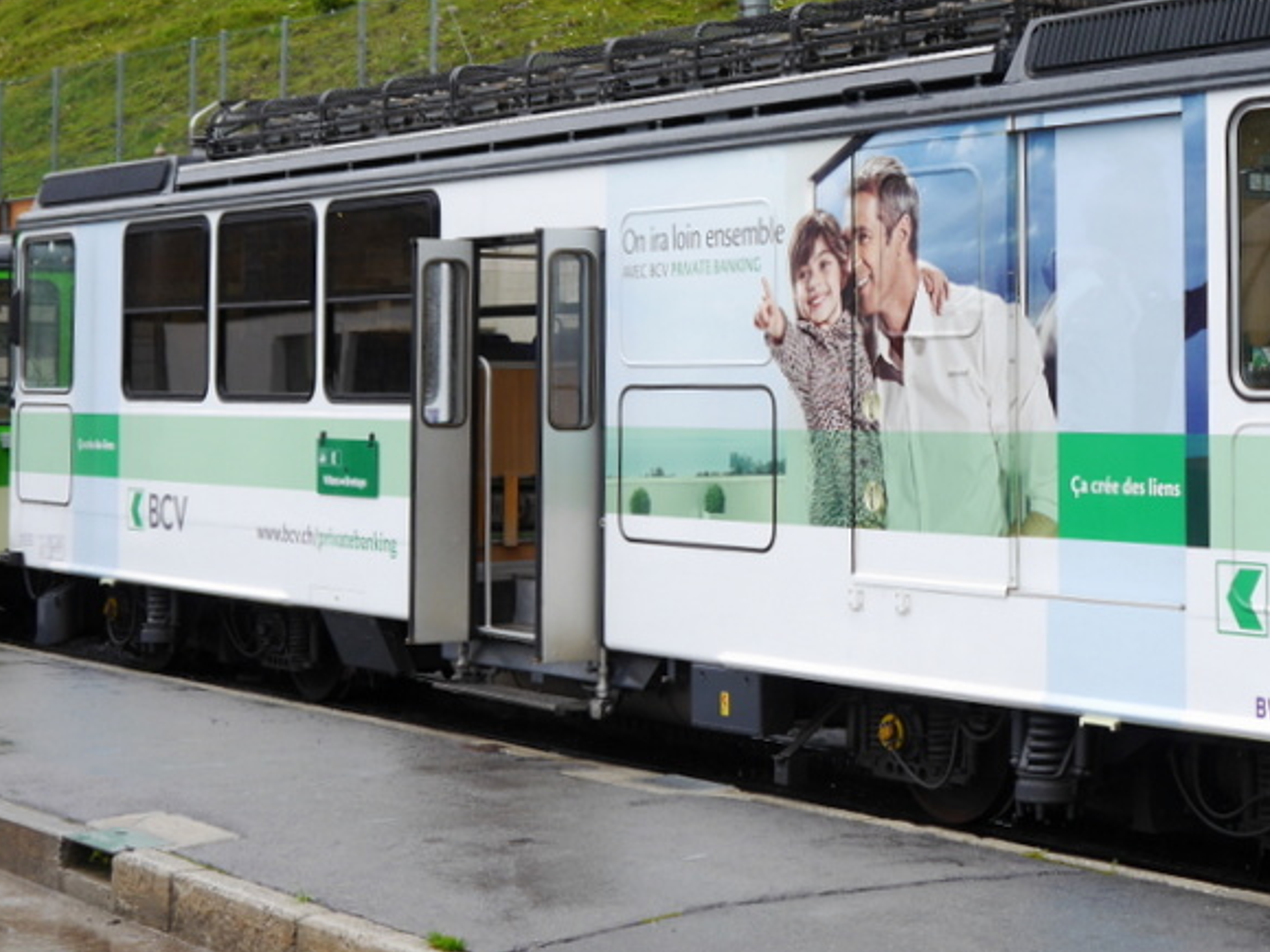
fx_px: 2788
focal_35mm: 76
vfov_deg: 19.3
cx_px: 972
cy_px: 246
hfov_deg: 25.3
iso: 160
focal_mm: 22
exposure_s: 1/125
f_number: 5
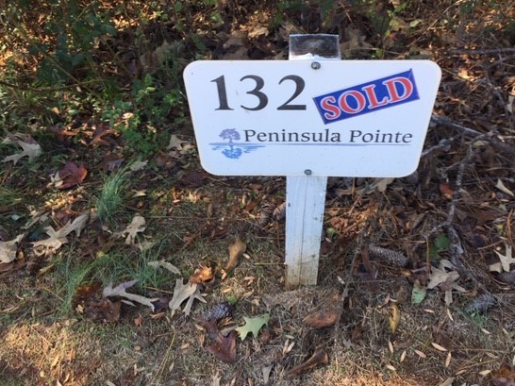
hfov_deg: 53.8
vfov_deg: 41.7
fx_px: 506
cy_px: 167
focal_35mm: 34
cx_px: 289
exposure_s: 1/120
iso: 32
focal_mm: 4.15
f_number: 2.2
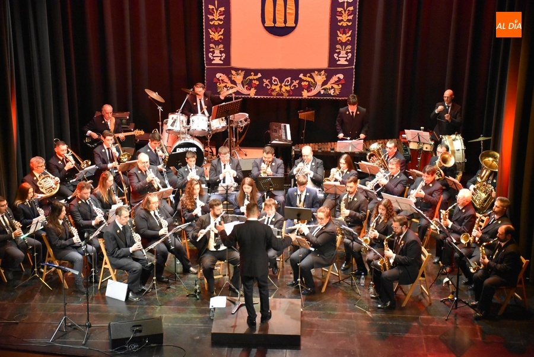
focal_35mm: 78
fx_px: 1158
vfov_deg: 17.5
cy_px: 178
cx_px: 267
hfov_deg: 26.0
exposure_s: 1/60
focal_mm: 52
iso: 5600
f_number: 4.8
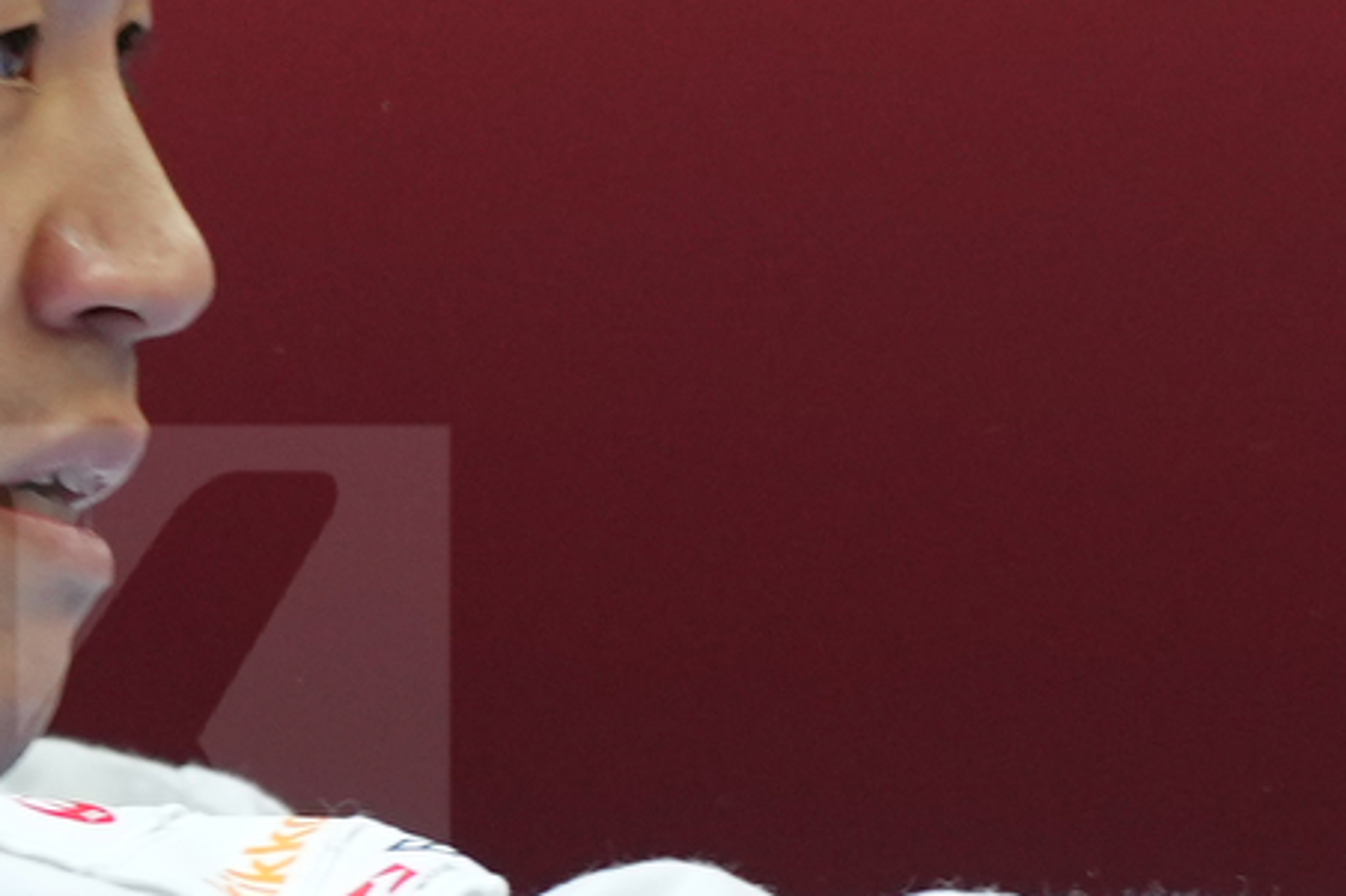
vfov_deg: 0.8
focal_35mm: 1658
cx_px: 1343
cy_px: 759
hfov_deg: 1.2
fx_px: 61965
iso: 640
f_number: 2.8
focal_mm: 200
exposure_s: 1/500
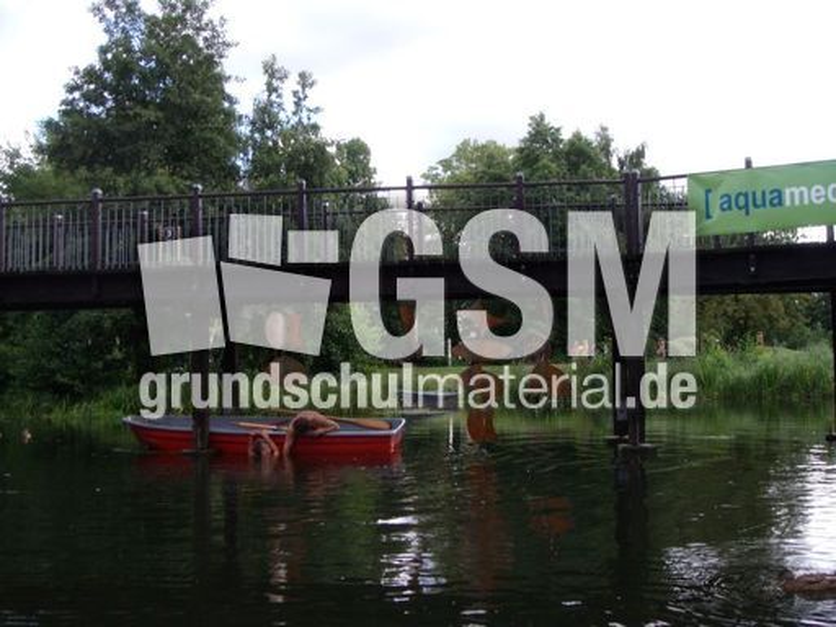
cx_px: 418
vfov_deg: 37.7
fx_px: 918
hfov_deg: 49.0
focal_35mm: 38
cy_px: 314
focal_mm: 6.4
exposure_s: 1/89.3
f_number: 5.7
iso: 64
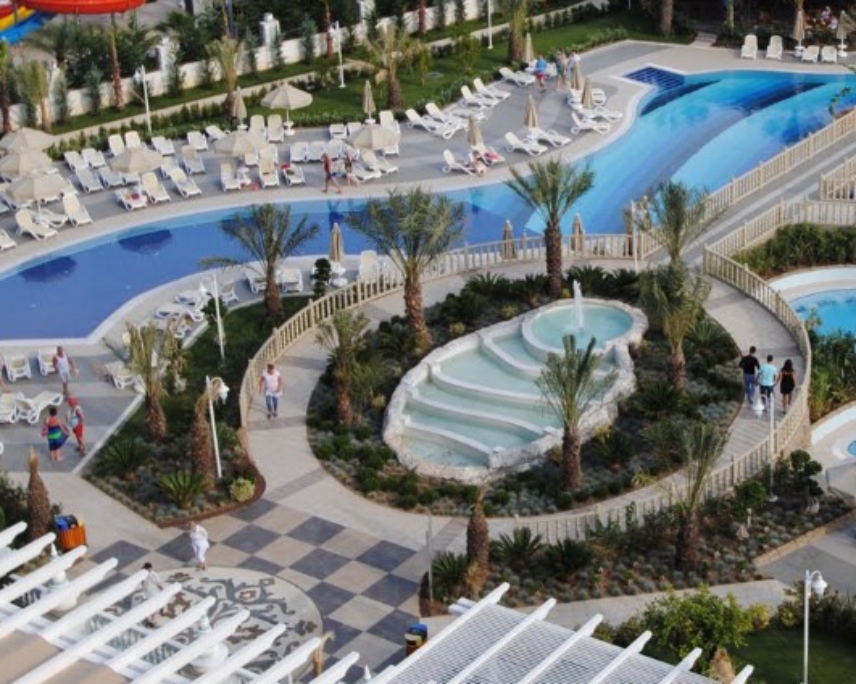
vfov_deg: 20.9
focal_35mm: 73
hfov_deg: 25.5
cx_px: 706
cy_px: 247
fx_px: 1848
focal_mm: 24
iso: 100
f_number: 6.3
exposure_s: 1/160
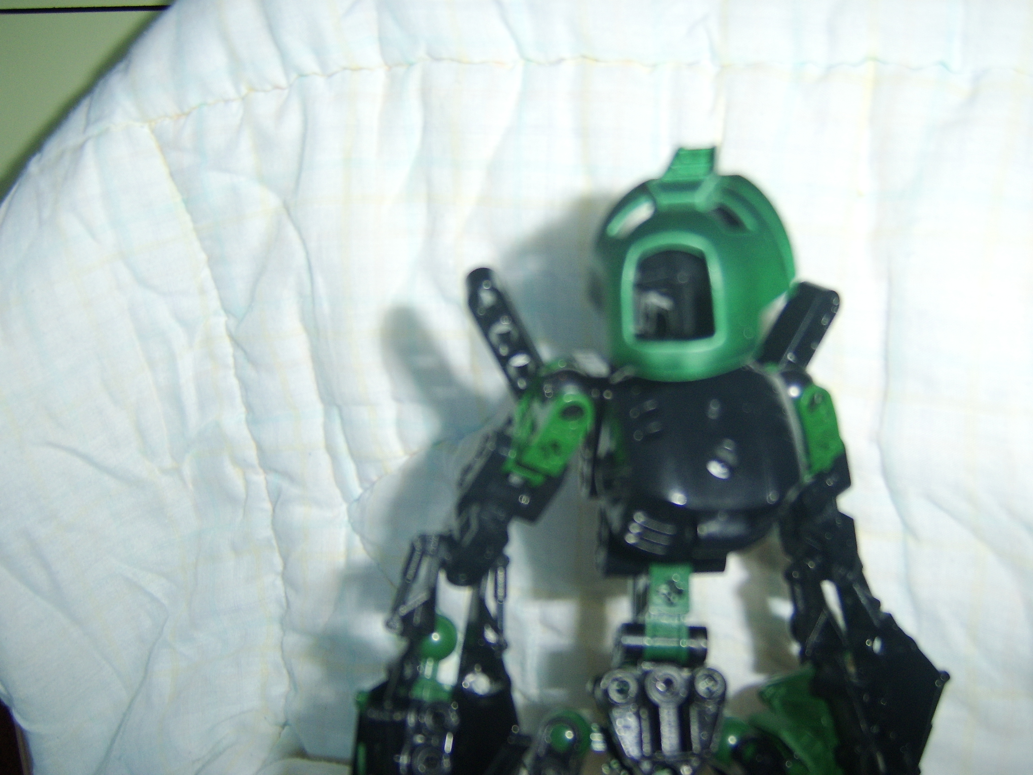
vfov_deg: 45.4
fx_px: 925
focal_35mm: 31
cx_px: 516
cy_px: 388
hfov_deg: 58.4
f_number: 2.7
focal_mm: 8.13
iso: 141
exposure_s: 1/30
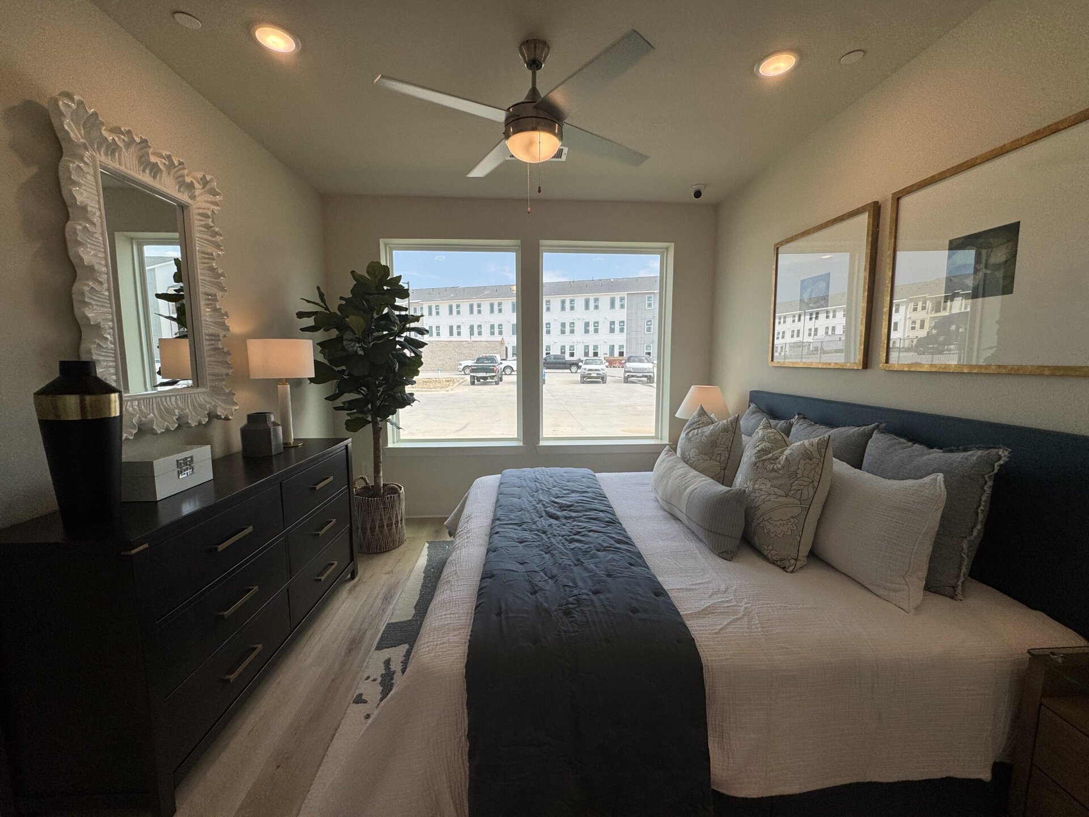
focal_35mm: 14
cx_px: 544
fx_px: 440
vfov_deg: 85.7
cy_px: 408
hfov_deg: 102.1
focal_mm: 2.22
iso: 40
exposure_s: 1/488
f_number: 2.2
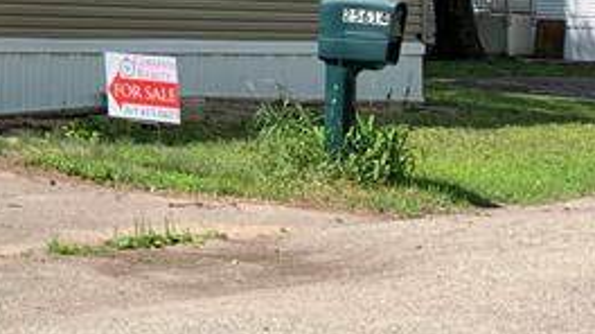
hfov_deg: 18.1
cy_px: -169
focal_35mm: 110
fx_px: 1734
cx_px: -194
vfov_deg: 10.6
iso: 25
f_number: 1.8
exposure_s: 1/1387
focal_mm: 4.25
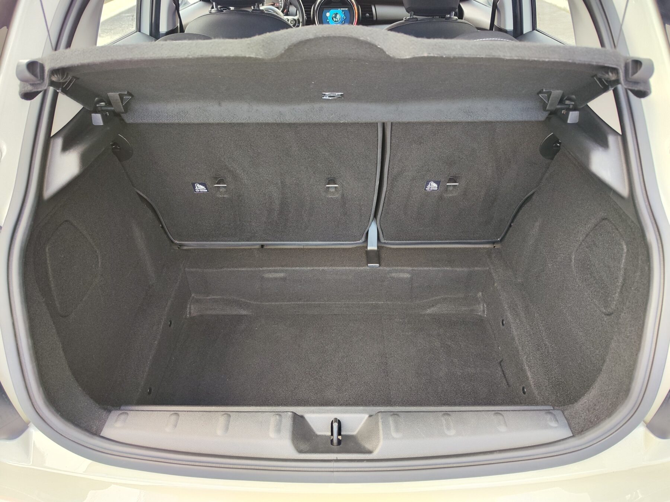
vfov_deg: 58.9
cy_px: 251
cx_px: 335
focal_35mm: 23
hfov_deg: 73.9
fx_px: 445
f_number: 1.69
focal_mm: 7.01
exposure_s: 1/100
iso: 112
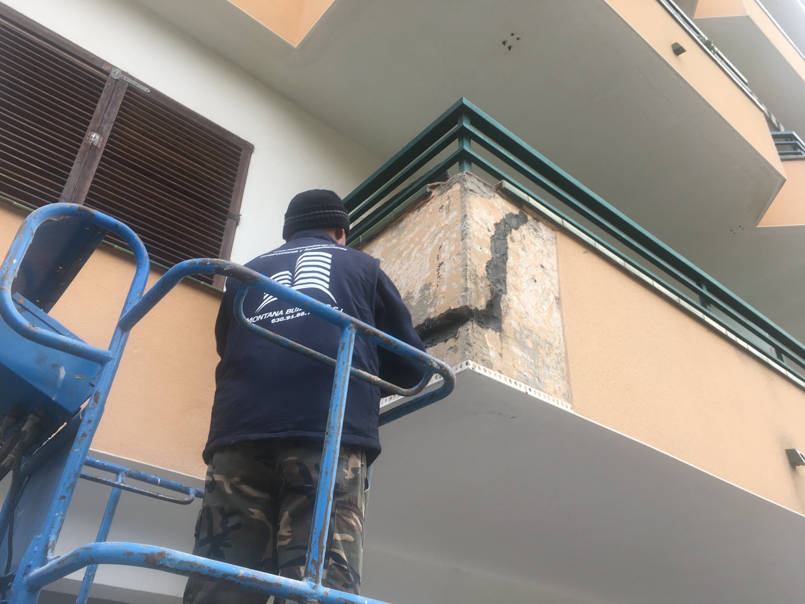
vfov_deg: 48.2
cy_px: 302
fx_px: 674
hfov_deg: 61.7
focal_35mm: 29
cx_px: 402
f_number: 2.2
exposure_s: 1/107
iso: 25
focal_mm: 4.15
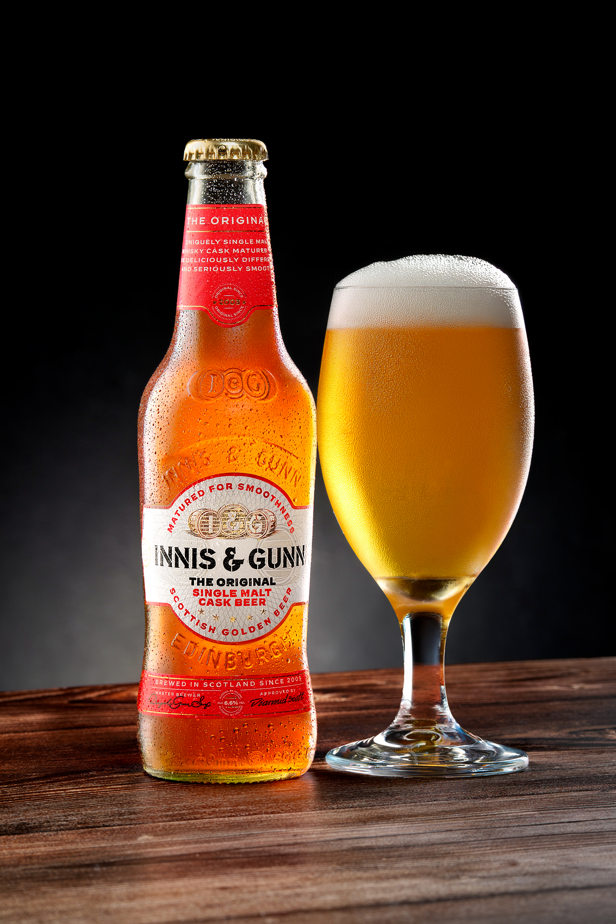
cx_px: 308
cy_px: 462
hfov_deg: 9.1
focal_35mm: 150
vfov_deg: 13.7
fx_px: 3850
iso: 100
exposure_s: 1/200
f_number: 11
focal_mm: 100
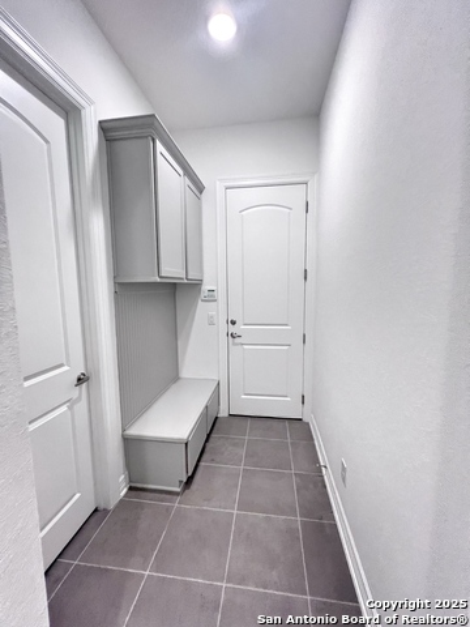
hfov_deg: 89.9
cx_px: 235
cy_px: 314
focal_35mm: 13
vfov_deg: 106.2
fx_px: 235
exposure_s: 1/120
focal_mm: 1.57
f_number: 1.8
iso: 250
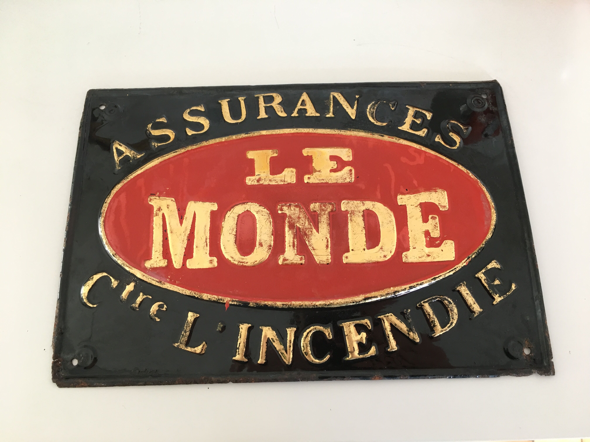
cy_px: 221
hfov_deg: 61.7
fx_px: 494
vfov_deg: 48.2
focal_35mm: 29
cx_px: 295
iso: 64
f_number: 2.2
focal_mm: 4.15
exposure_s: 1/33
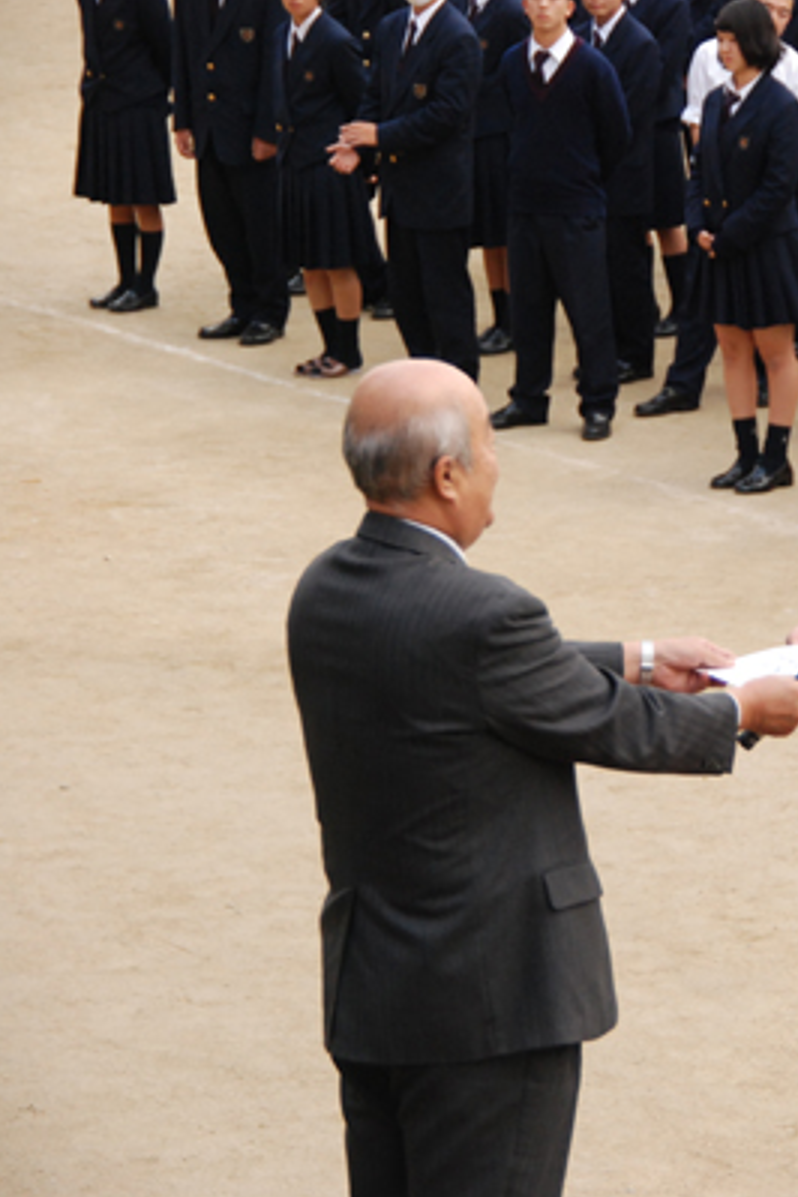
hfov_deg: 10.3
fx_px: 4355
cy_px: 600
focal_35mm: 131
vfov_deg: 15.6
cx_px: 879
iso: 800
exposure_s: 1/320
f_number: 5
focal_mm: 58
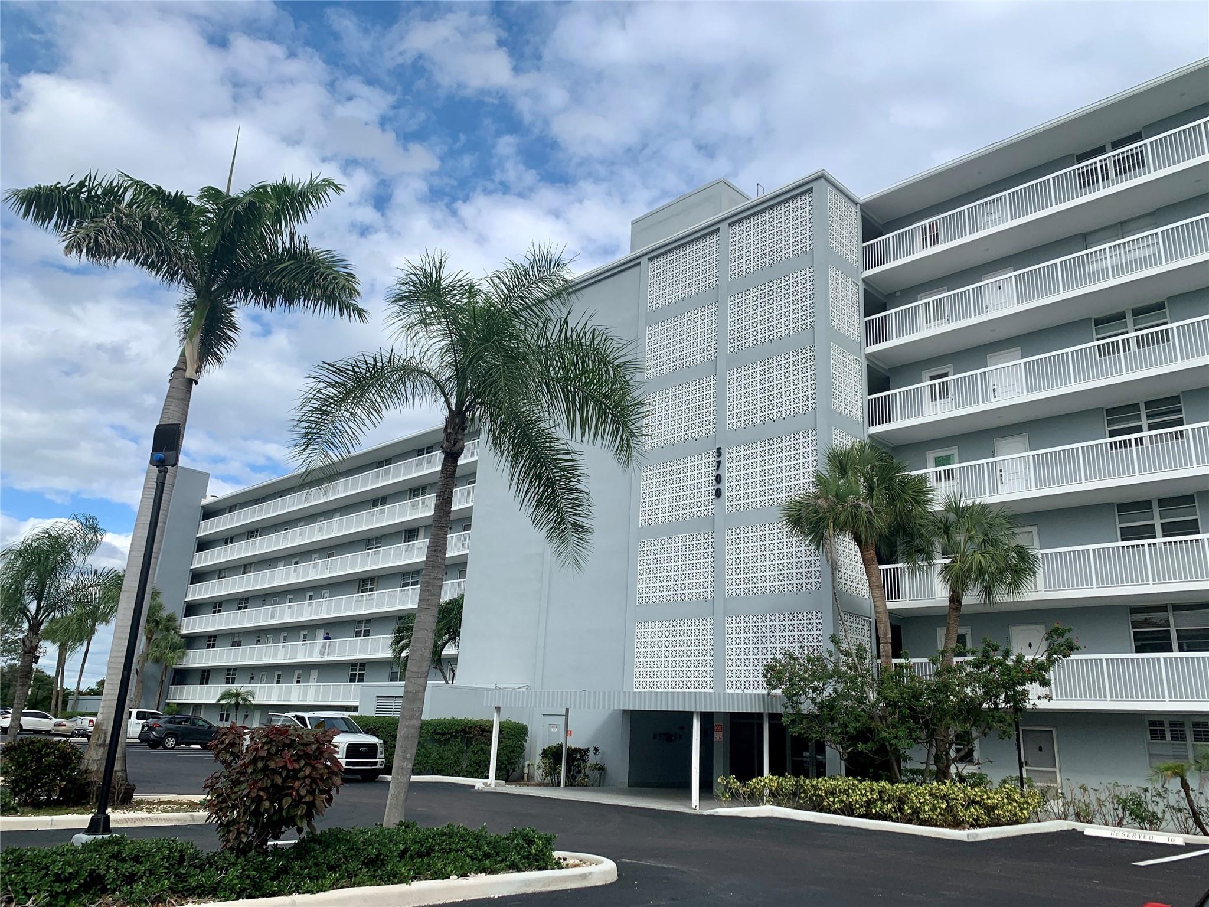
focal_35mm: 26
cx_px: 604
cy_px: 454
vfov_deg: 53.1
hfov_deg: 67.3
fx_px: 908
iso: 25
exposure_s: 1/2611
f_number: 1.8
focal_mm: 4.25
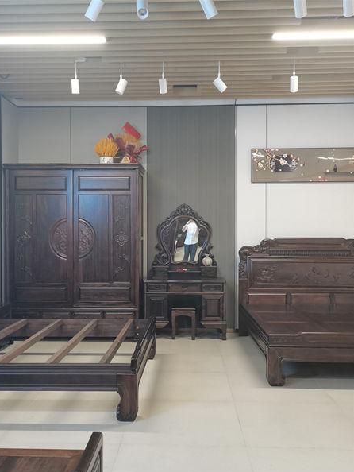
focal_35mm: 35
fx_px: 477
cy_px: 238
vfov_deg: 52.6
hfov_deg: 40.7
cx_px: 169
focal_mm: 5.58
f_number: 1.8
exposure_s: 1/33.3
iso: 400
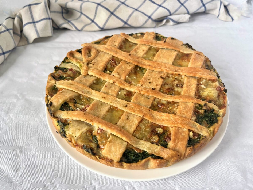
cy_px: 95
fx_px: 190
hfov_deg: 67.3
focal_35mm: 26
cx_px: 126
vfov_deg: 53.1
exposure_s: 1/121
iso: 64
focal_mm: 5.1
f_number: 1.6
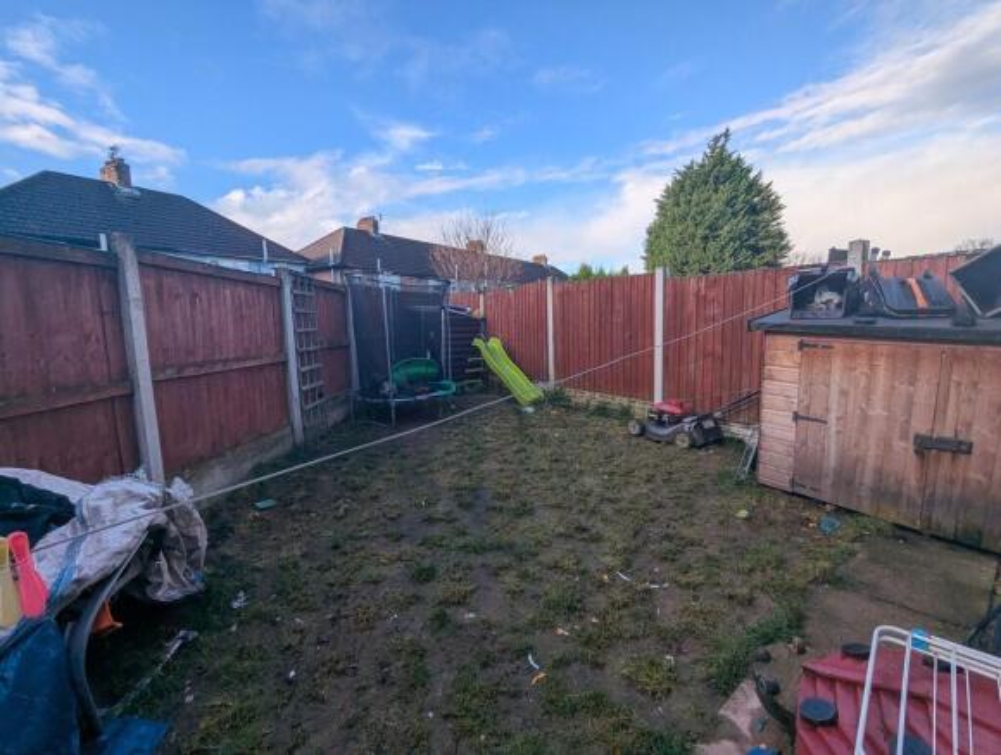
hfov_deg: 94.4
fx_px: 463
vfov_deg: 78.3
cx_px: 500
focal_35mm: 16
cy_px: 378
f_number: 2.2
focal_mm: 2.35
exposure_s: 1/710
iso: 47
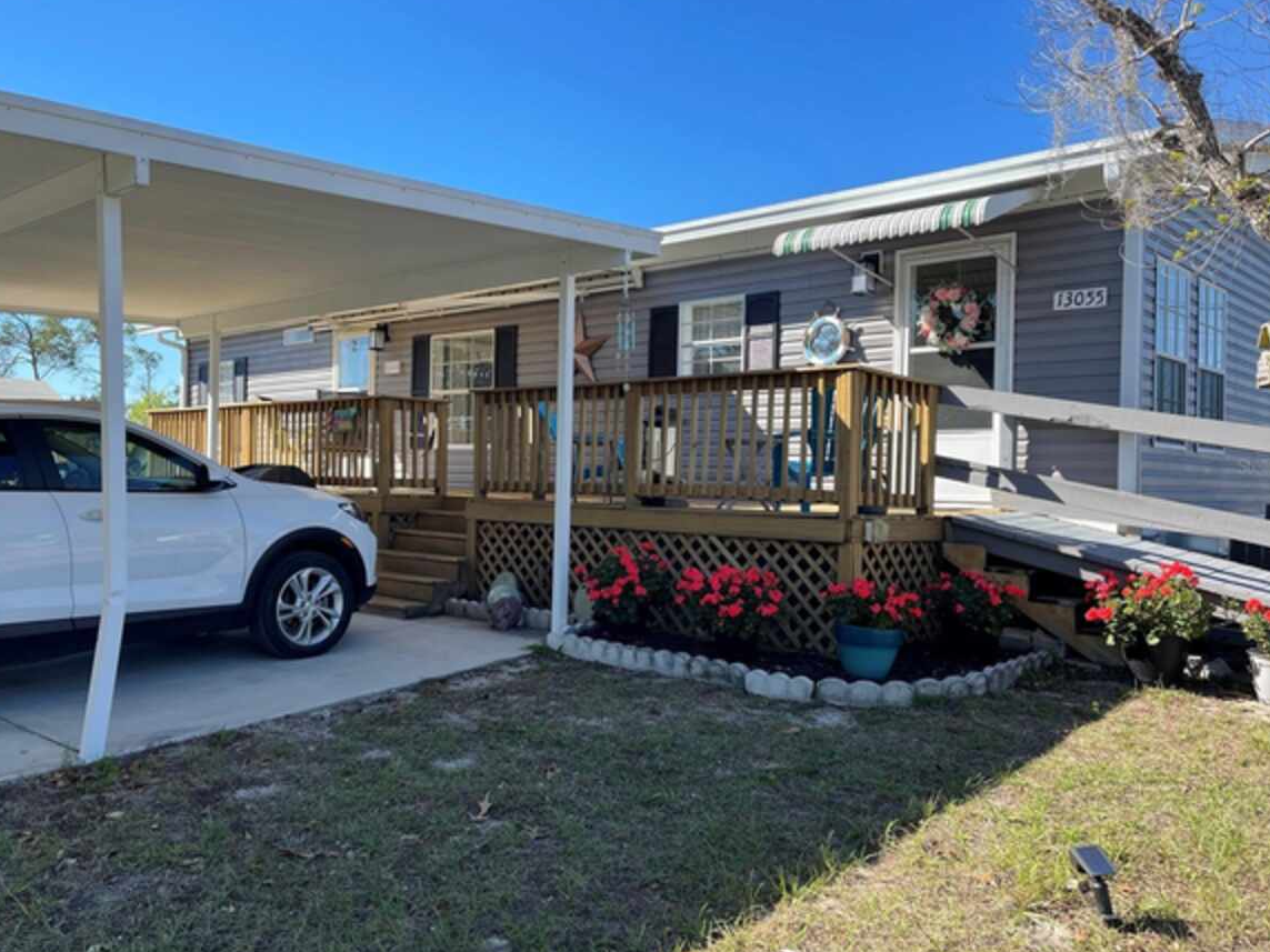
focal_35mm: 28
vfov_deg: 49.7
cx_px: 610
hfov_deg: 63.4
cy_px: 465
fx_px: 1027
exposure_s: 1/1513
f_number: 1.6
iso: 32
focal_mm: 5.1
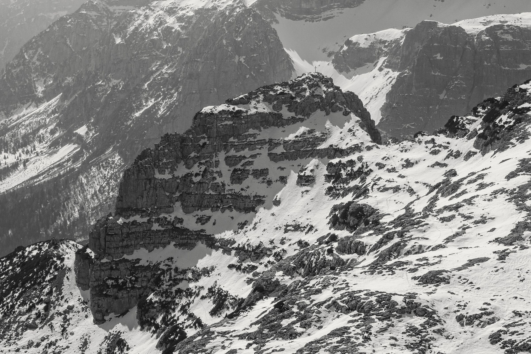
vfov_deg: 16.9
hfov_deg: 25.1
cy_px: 177
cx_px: 266
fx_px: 1195
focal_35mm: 81
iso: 125
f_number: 5
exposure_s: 1/2000
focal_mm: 29.5
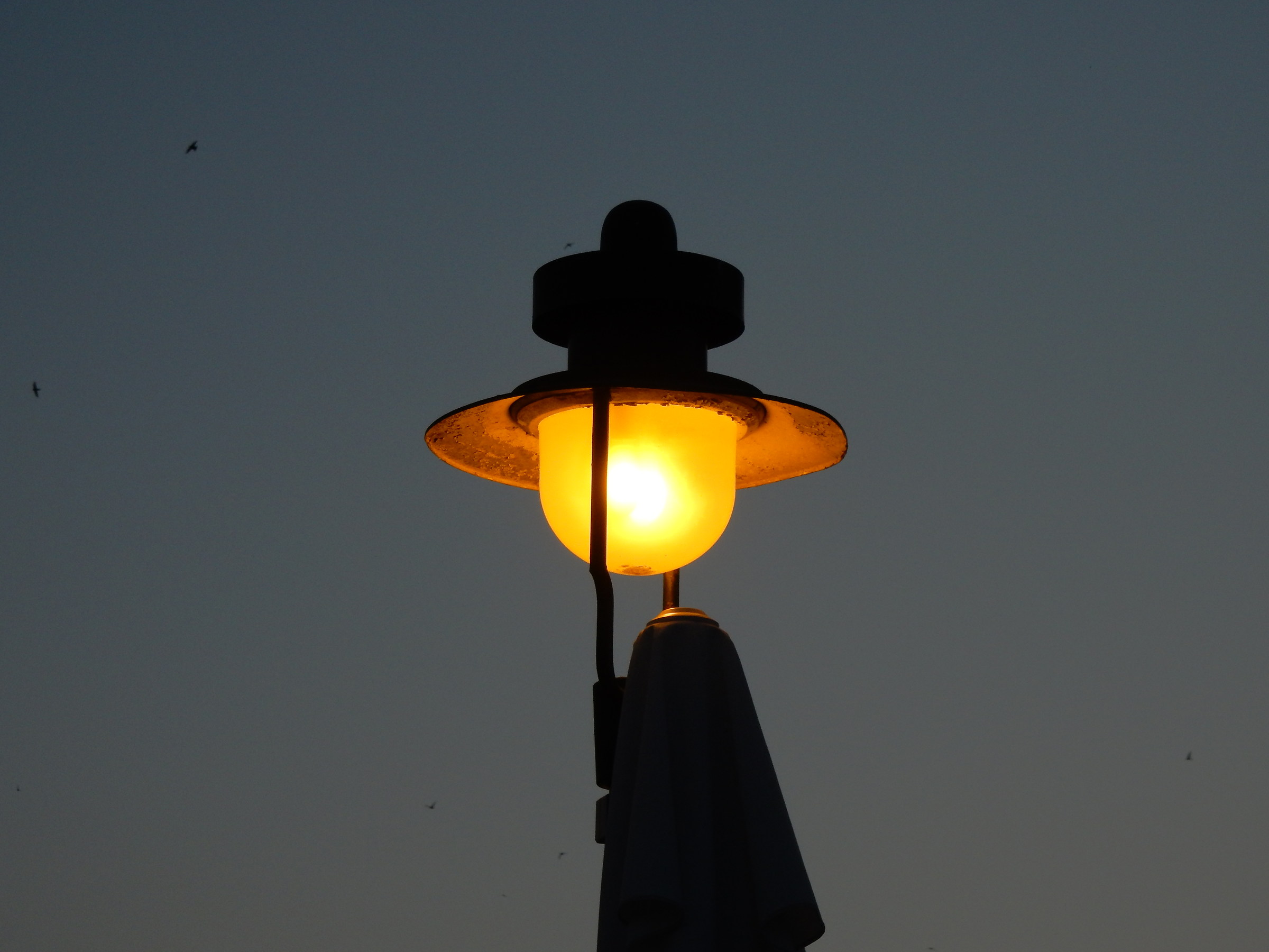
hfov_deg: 12.0
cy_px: 476
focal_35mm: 164
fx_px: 6012
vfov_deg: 9.1
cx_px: 634
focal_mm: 29.2
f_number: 6
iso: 125
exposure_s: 1/125
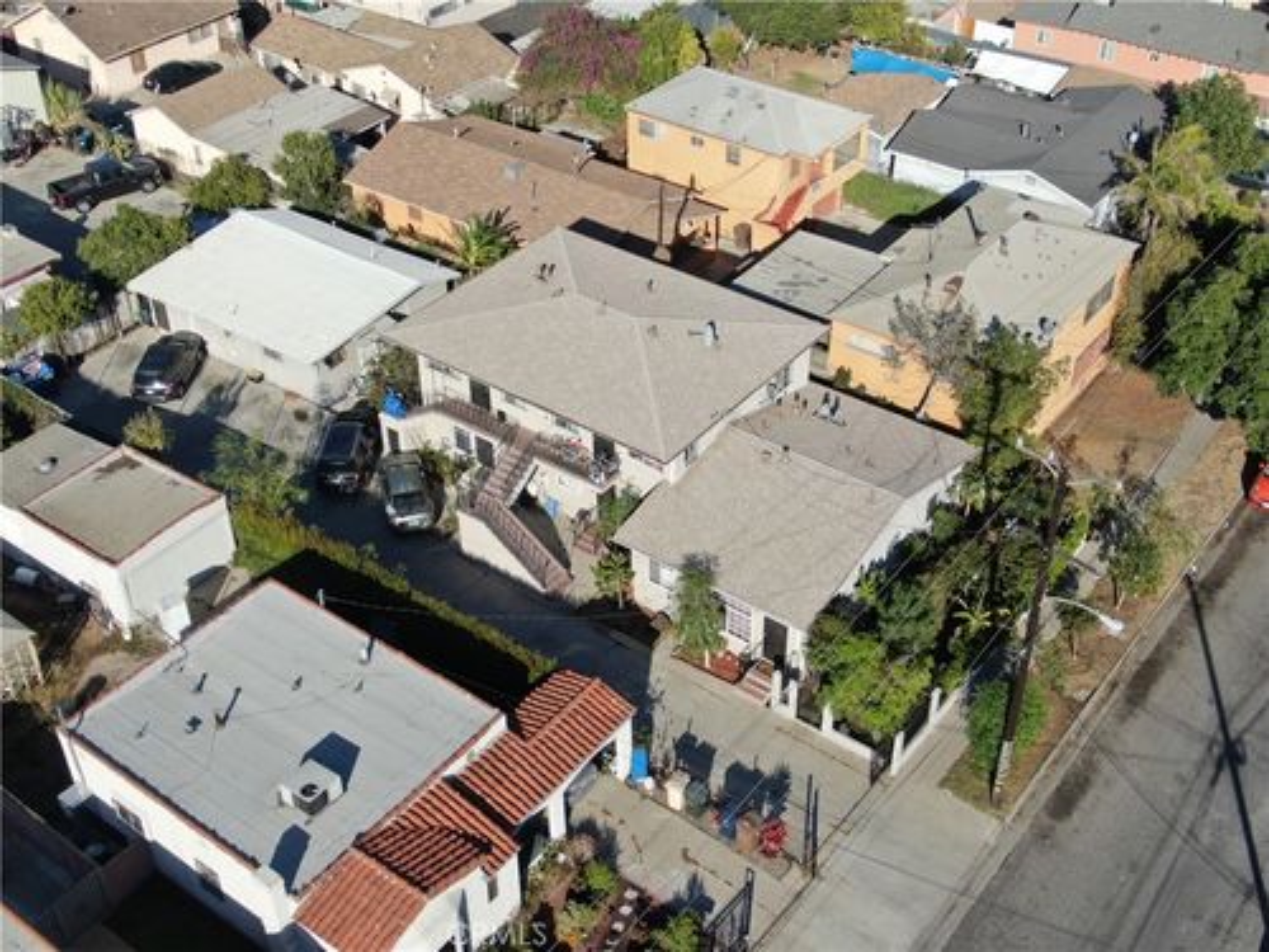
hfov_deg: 43.9
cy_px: 476
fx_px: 1576
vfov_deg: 33.6
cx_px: 634
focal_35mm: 43
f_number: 3.6
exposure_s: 1/800
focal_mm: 7.39
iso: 100
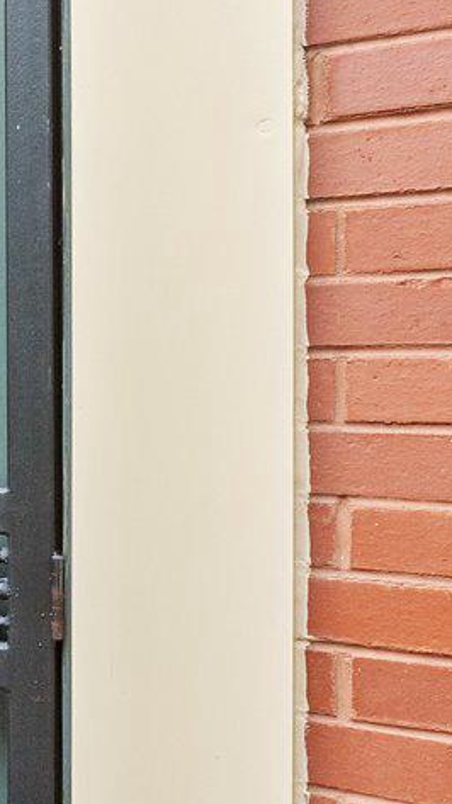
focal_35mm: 51
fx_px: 1087
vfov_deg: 40.6
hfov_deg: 17.7
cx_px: -413
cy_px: 393
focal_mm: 10
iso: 800
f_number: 8
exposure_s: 1/125
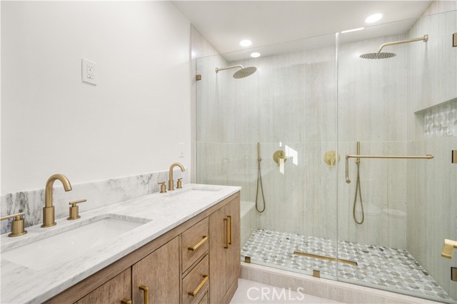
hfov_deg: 96.8
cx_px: 228
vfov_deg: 73.7
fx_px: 203
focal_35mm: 16
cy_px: 152
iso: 100
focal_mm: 16
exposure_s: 1/20
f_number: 6.3
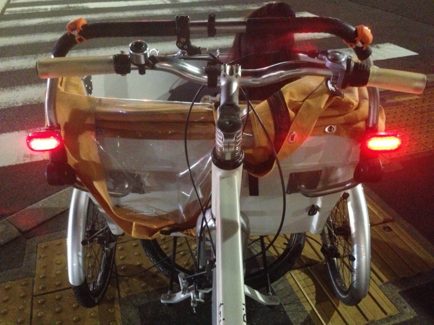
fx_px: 439
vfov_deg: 40.7
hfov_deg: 52.6
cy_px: 162
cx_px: 217
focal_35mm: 35
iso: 800
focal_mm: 4.28
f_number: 2.4
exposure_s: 1/15
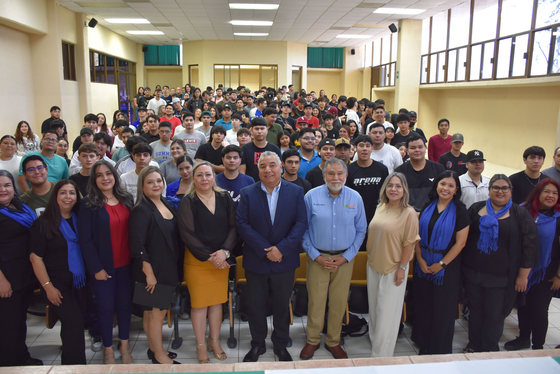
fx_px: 467
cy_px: 187
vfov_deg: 43.6
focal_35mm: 30
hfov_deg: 61.9
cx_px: 280
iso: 1250
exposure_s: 1/60
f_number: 4
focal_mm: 20
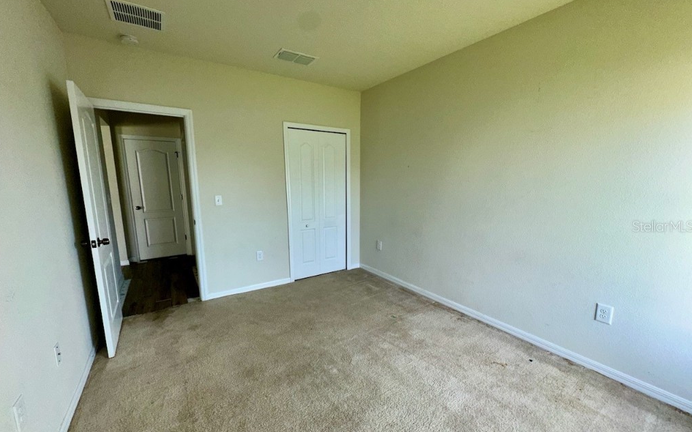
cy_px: 226
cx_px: 347
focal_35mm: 15
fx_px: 283
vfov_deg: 74.7
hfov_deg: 101.5
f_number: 2.2
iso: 80
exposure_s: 1/121
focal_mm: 2.22
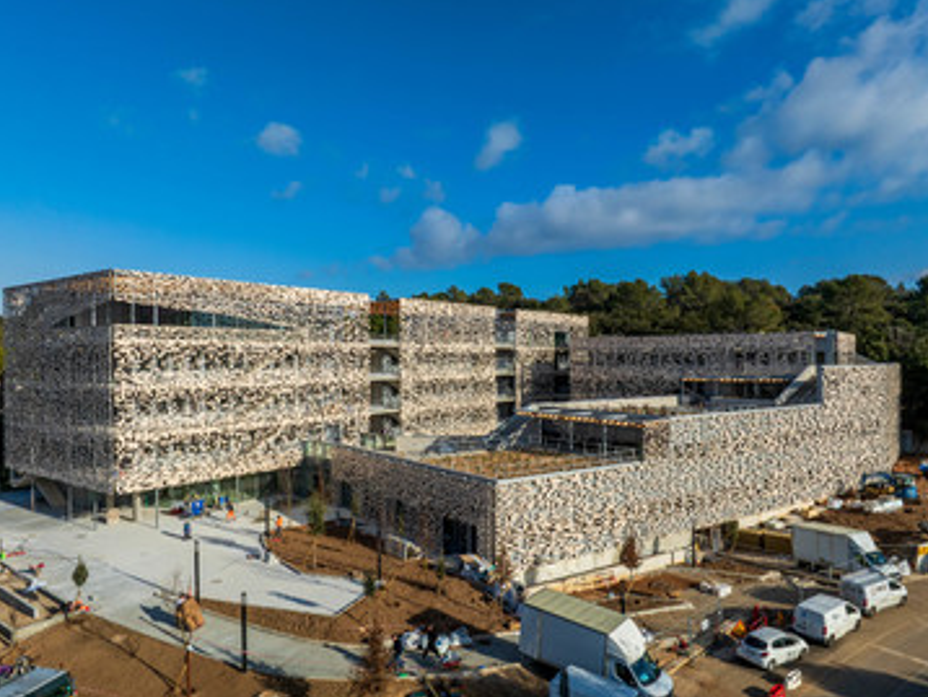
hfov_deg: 69.4
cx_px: 458
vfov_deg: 54.9
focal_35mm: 25
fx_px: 671
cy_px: 358
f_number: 11
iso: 100
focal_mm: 12.3
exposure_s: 1/240
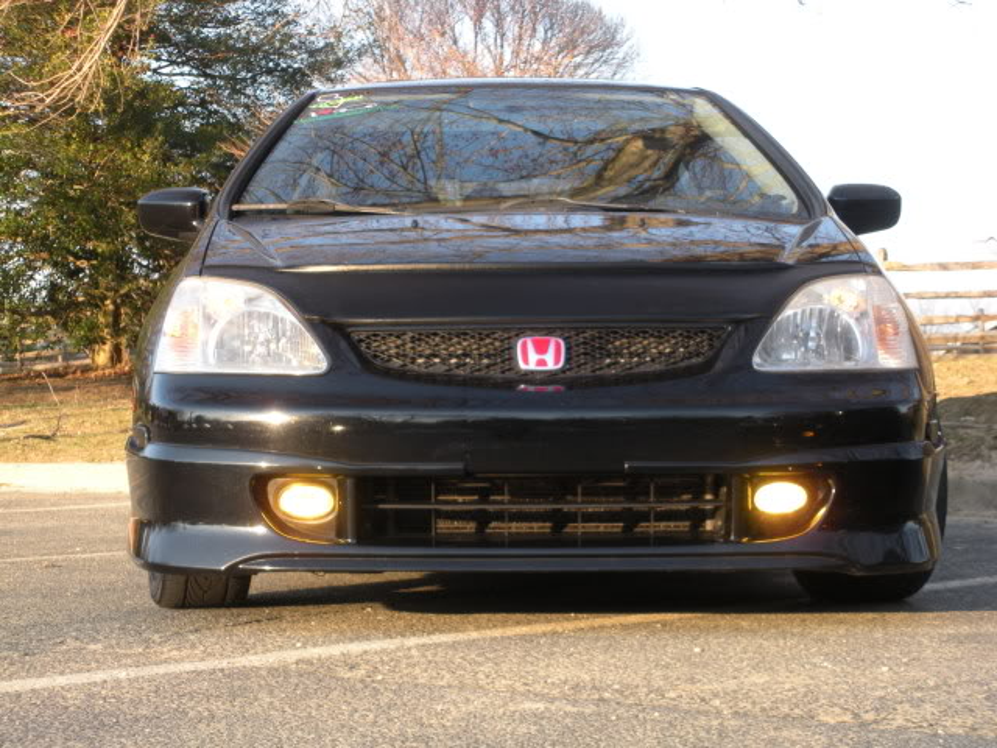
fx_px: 2333
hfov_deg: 24.1
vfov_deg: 18.2
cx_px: 498
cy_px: 374
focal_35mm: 81
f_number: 4.8
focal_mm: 14.2
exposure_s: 1/125
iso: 172
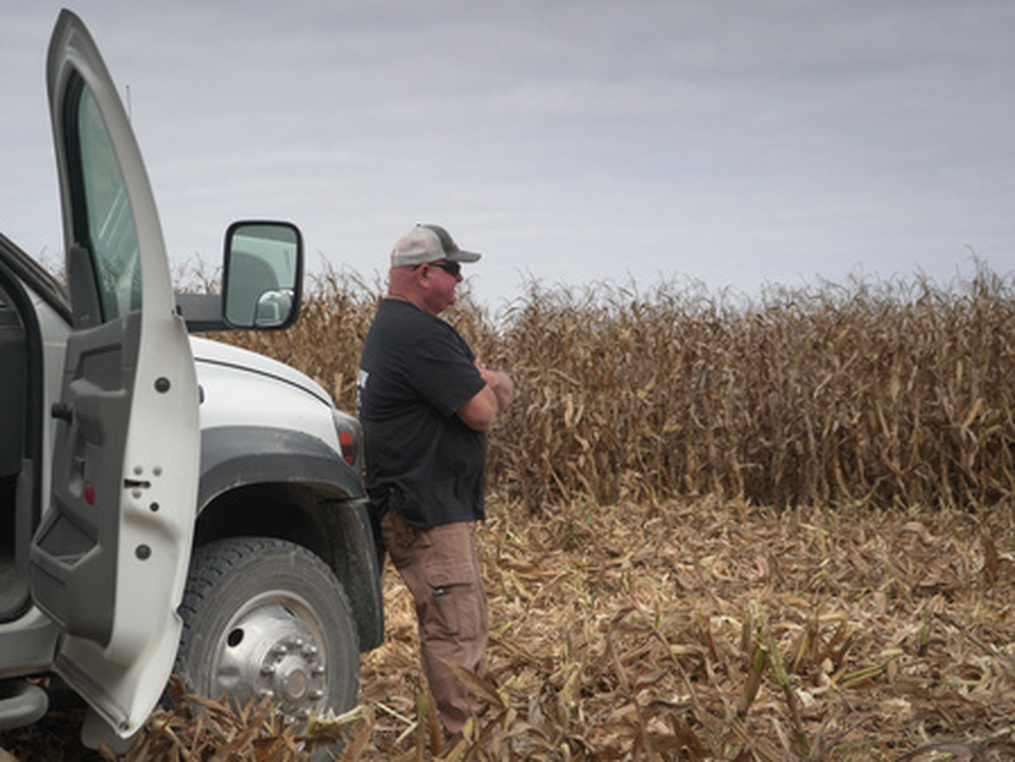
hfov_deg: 33.8
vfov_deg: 25.7
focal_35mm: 57
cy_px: 383
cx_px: 484
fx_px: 1672
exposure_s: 1/8000
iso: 2500
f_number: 5.6
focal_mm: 52
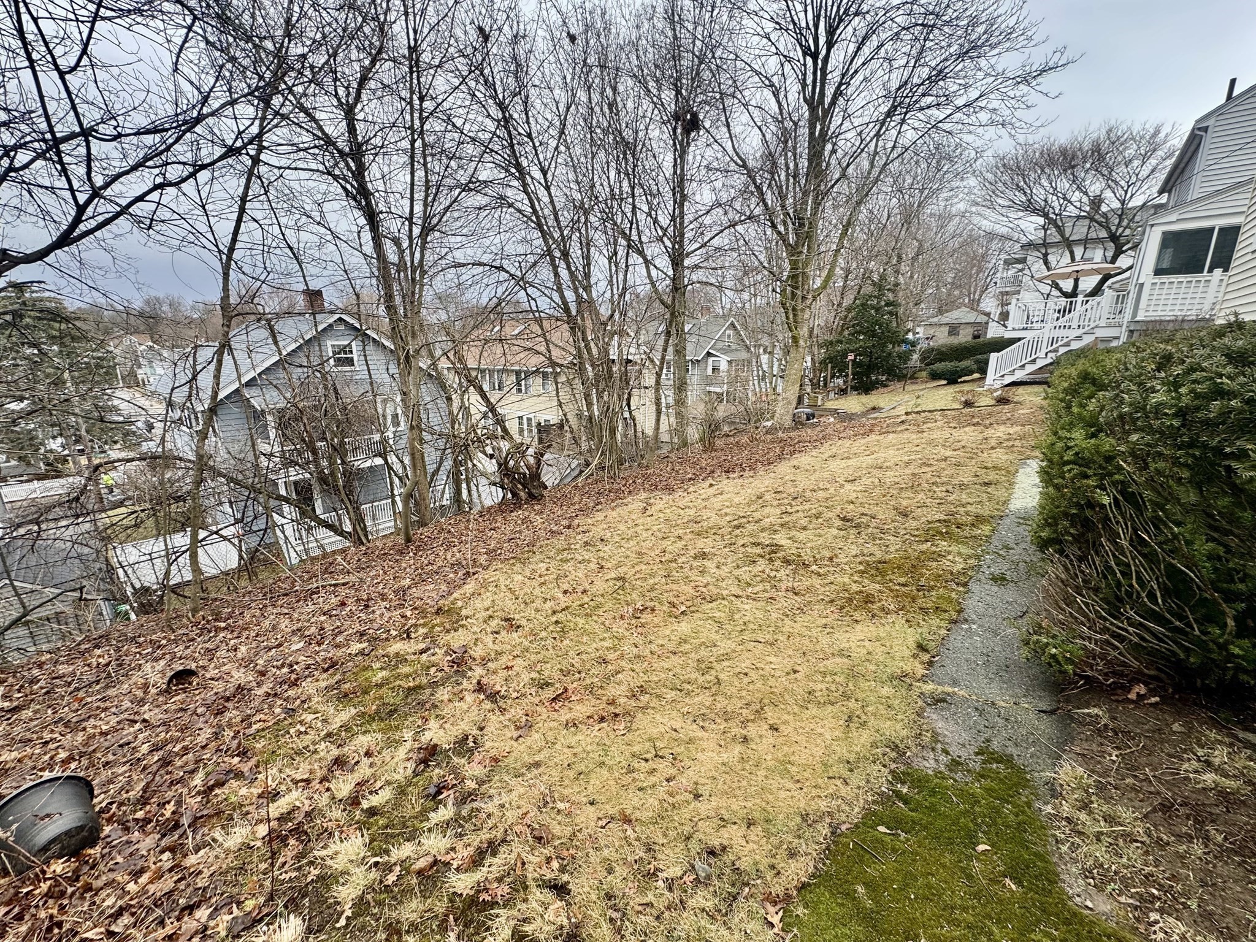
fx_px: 508
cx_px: 628
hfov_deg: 102.1
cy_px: 471
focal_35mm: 14
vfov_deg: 85.7
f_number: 2.2
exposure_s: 1/158
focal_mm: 2.22
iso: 40
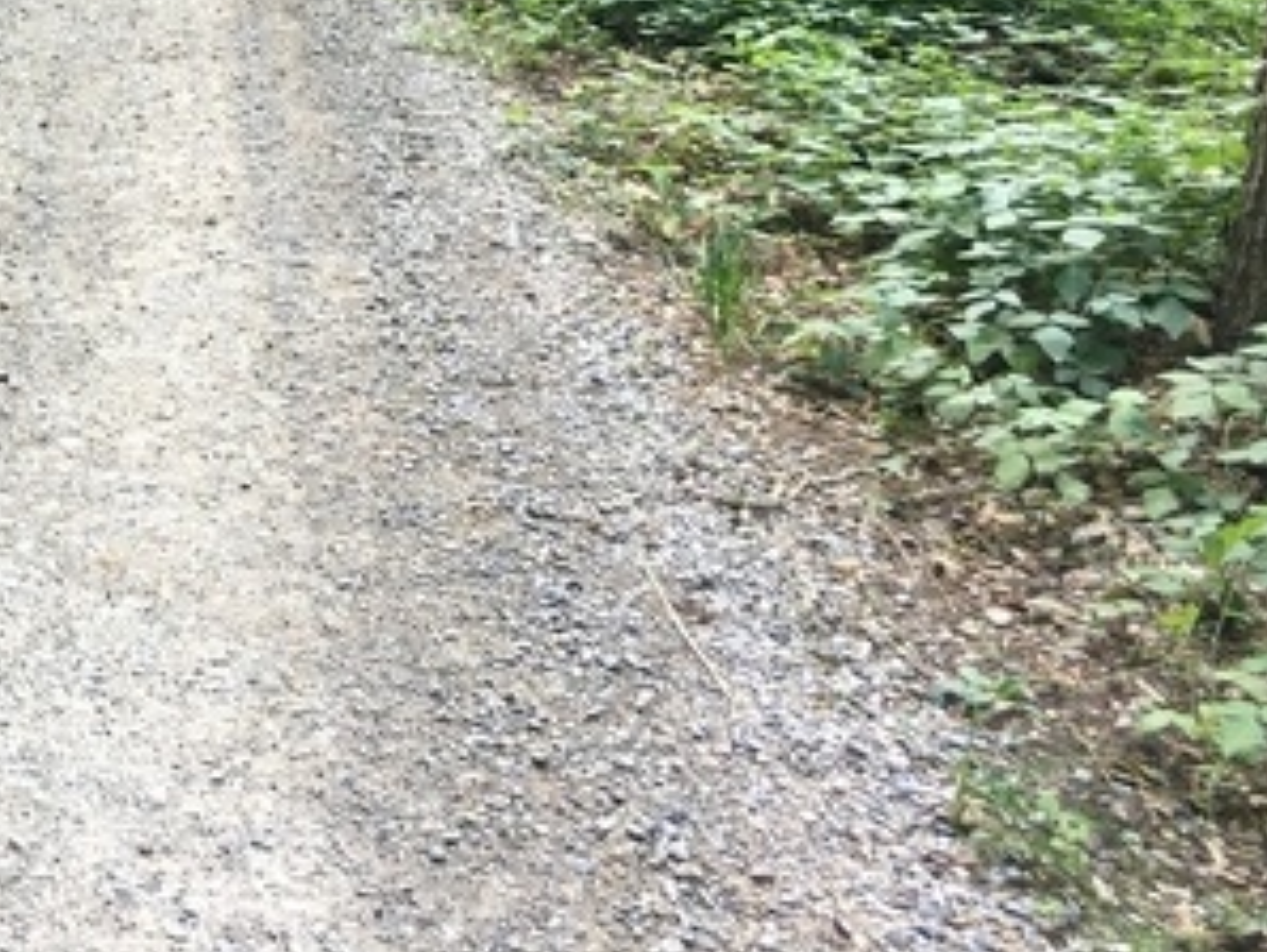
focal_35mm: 77
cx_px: -204
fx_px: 2821
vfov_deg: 18.4
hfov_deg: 23.4
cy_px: -123
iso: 80
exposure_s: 1/33
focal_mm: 4.15
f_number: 2.2
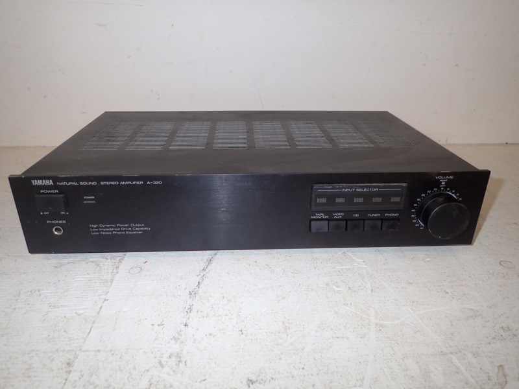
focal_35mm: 25
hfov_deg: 69.4
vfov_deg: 54.9
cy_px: 194
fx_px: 375
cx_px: 260
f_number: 5.6
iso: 125
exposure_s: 1/30
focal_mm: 4.5
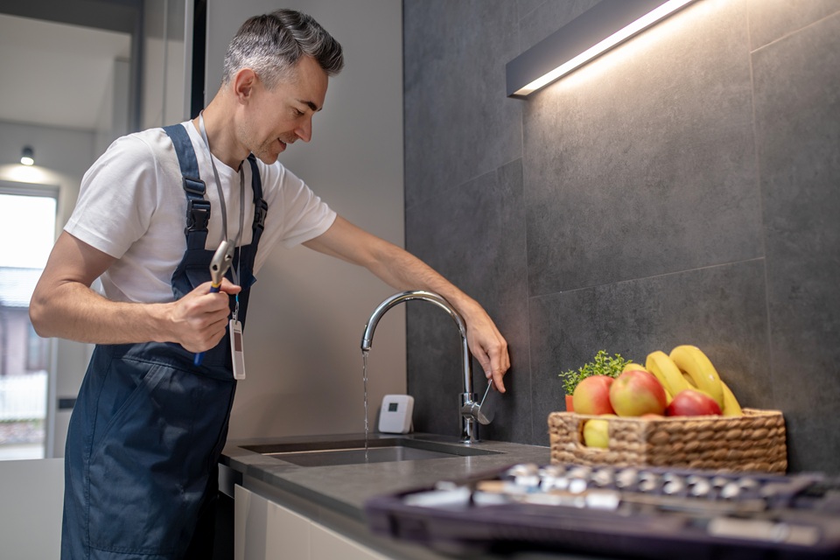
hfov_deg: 54.4
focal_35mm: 35
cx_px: 420
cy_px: 280
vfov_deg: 37.9
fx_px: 817
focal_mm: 35
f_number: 2.2
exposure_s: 1/160
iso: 400
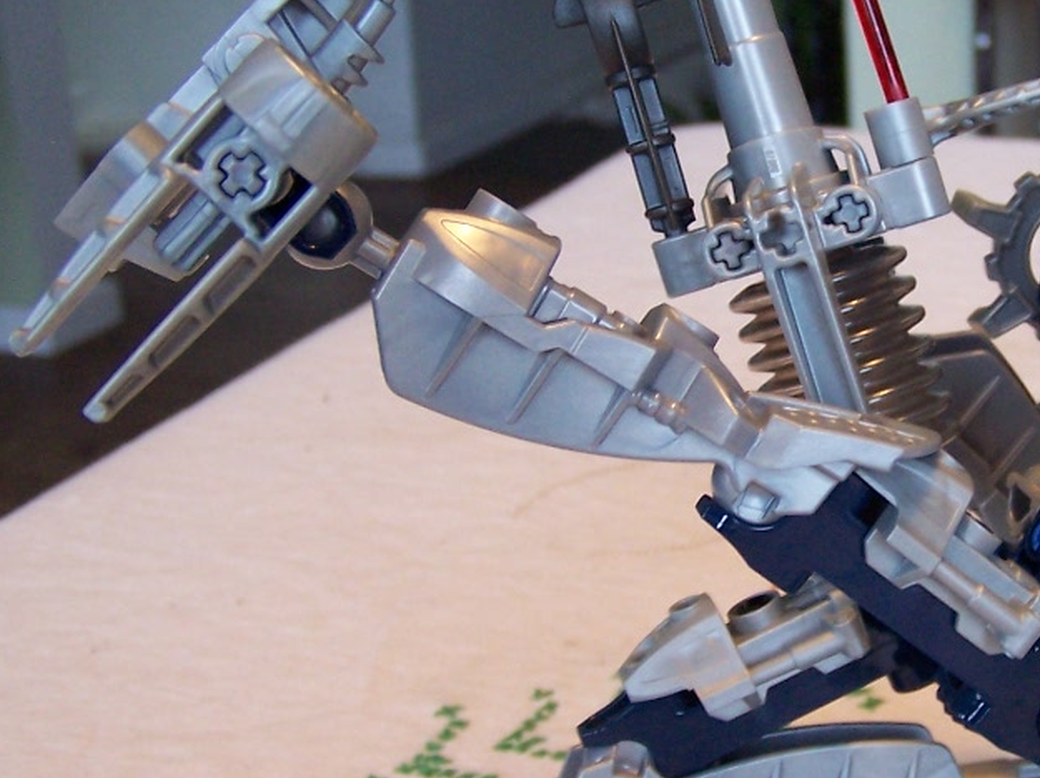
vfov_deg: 20.1
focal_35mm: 73
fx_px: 2192
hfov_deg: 26.1
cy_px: 441
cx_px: 874
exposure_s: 1/20
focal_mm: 6.3
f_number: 2.8
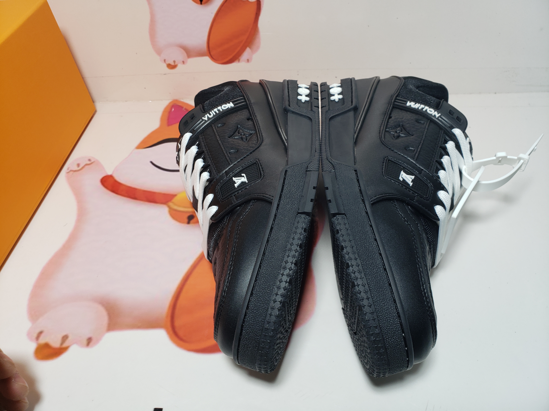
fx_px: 412
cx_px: 274
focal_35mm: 26
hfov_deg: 67.3
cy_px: 206
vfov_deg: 53.1
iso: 50
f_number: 2.4
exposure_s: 1/166
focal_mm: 4.3
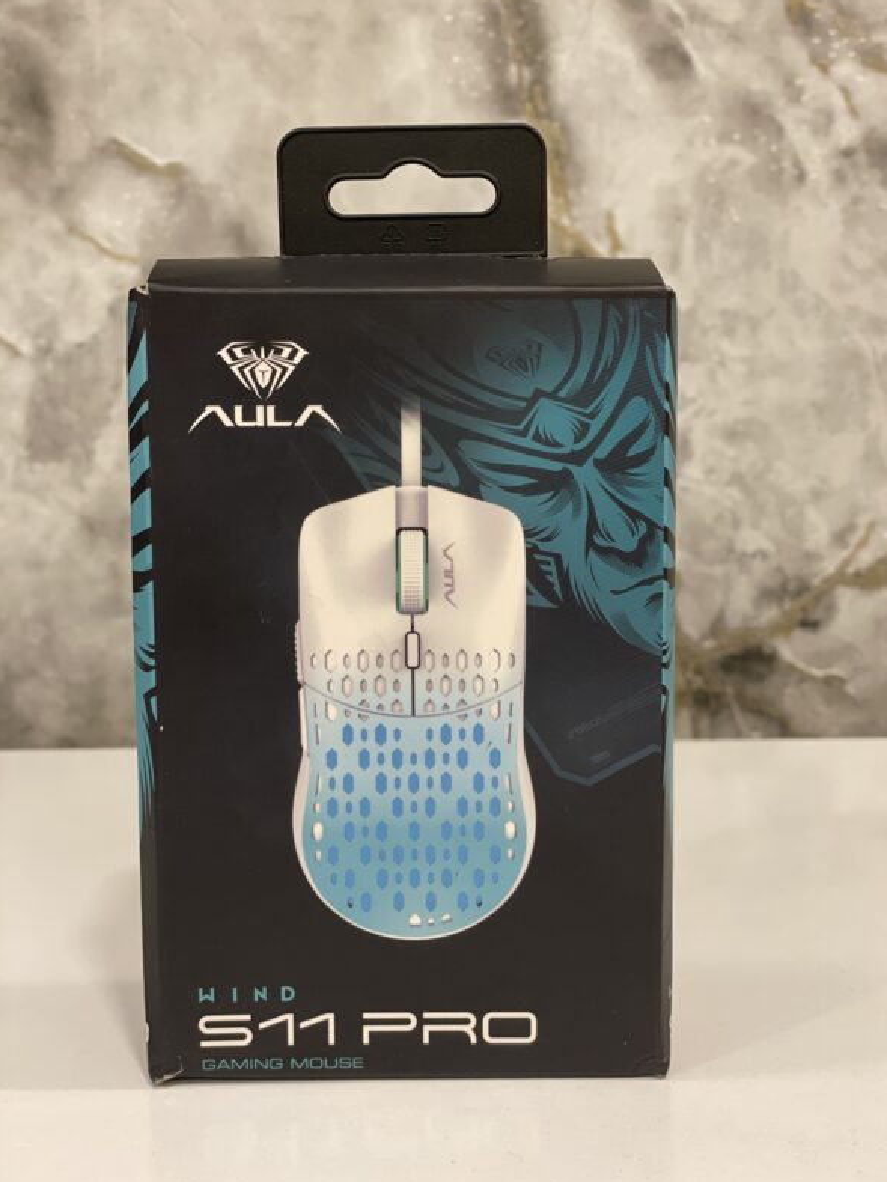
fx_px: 1810
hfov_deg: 27.5
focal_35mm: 53
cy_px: 587
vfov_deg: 36.2
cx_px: 447
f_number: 2
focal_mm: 6
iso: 200
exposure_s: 1/100
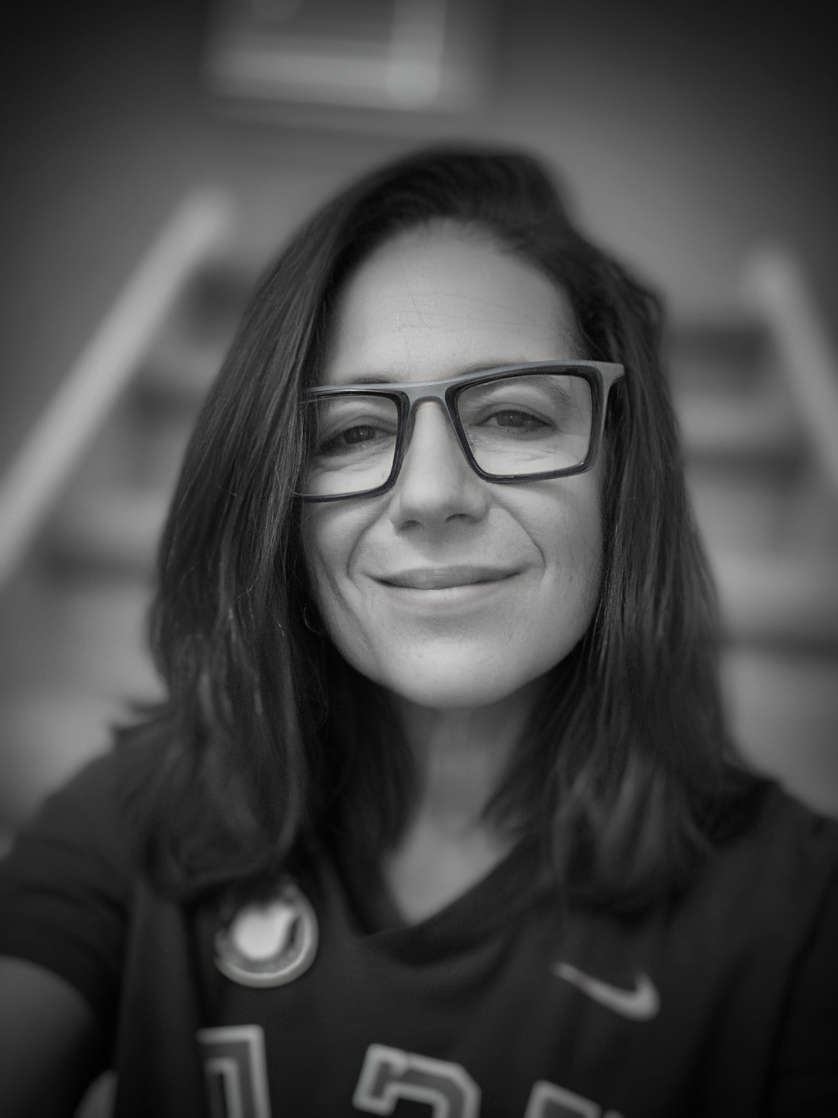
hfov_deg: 44.2
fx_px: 1033
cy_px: 559
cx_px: 419
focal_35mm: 32
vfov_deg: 56.8
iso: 500
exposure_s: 1/15
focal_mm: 2.87
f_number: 2.2
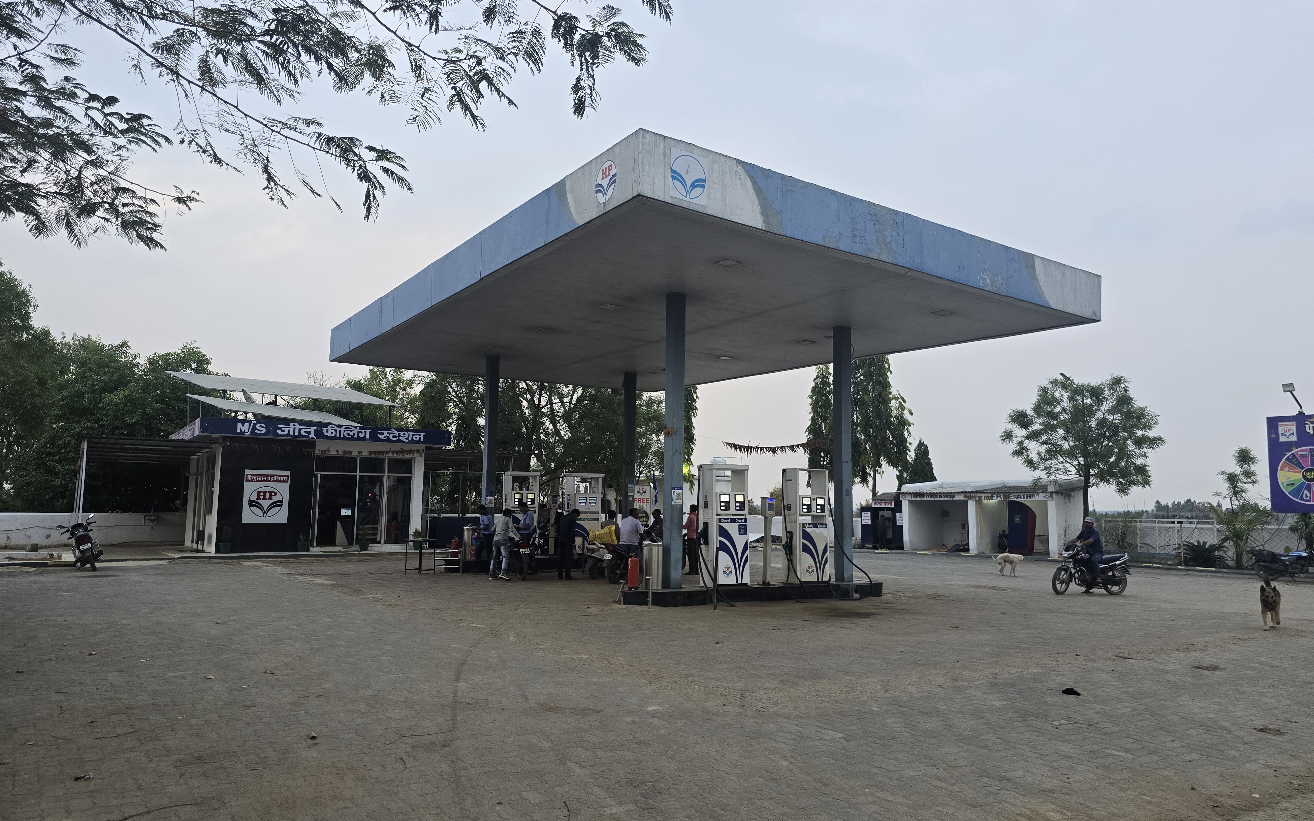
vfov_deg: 49.3
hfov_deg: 72.5
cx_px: 659
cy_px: 417
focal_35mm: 25
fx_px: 895
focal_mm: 6.3
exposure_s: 1/100
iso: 125
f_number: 1.7
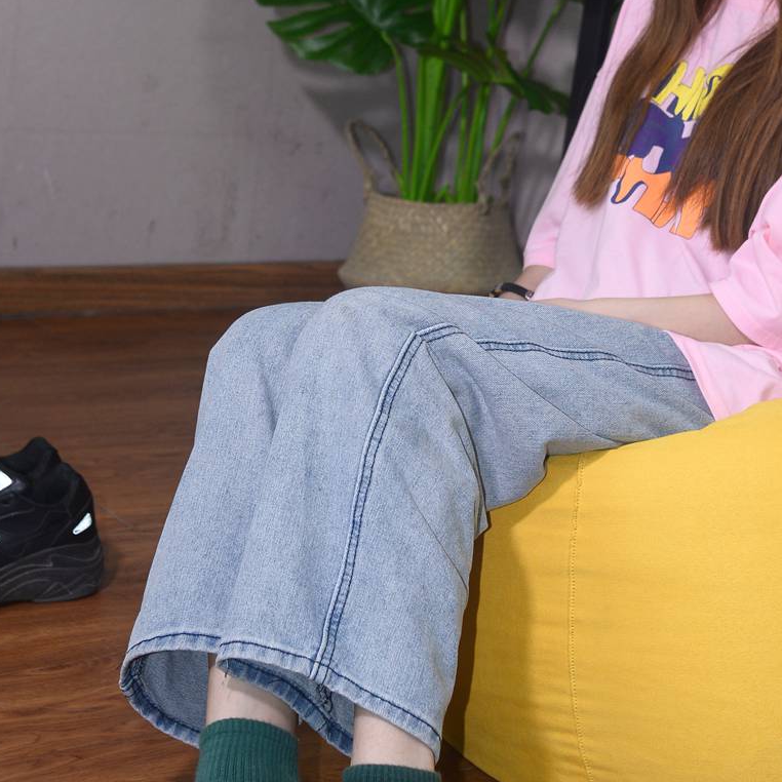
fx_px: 1942
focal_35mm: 76
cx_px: 374
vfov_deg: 22.6
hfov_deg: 22.8
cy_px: 221
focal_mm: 35
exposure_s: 1/125
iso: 500
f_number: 5
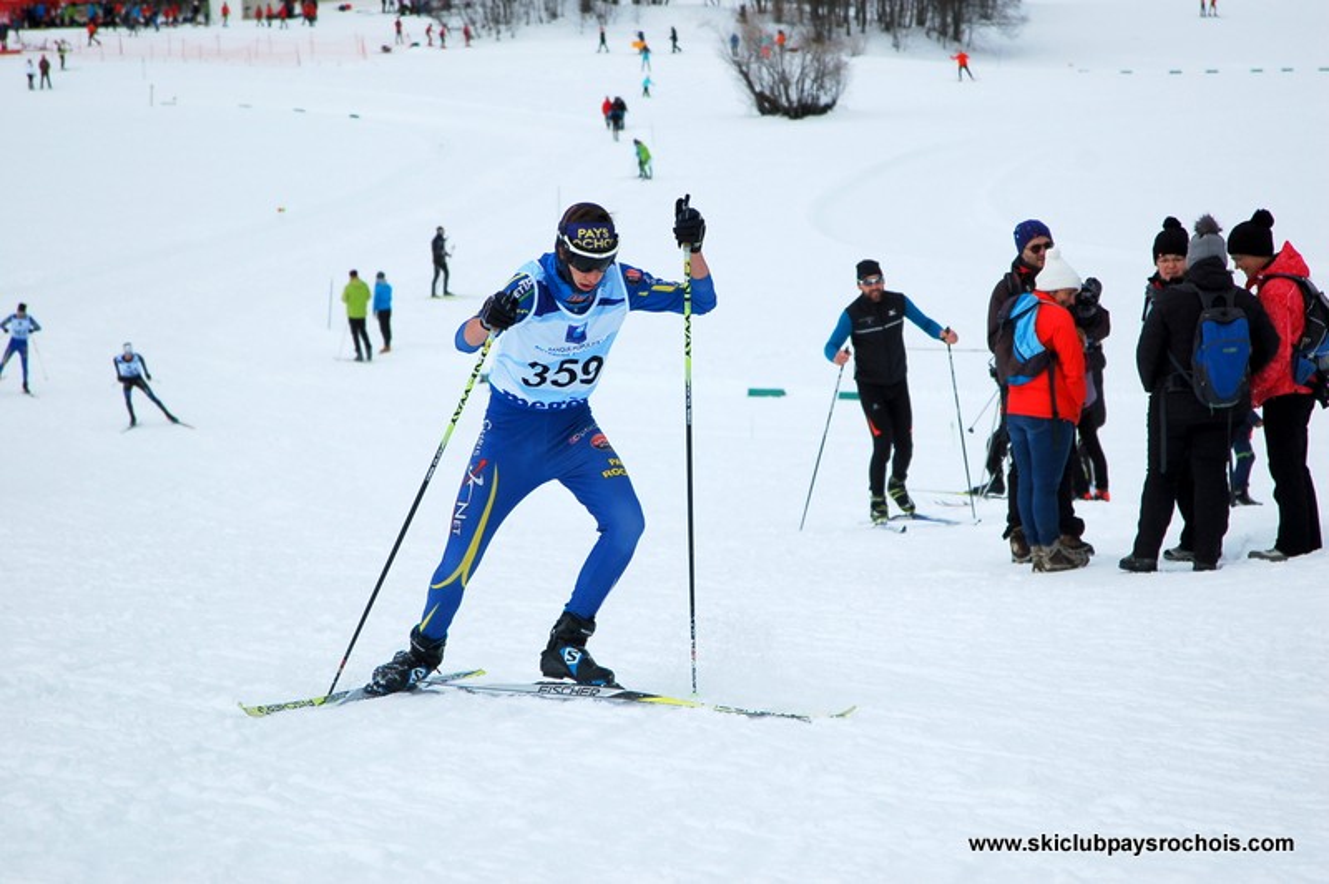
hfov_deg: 16.1
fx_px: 4703
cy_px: 442
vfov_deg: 10.7
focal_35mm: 128
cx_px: 664
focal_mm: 85
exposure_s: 1/1250
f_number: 5
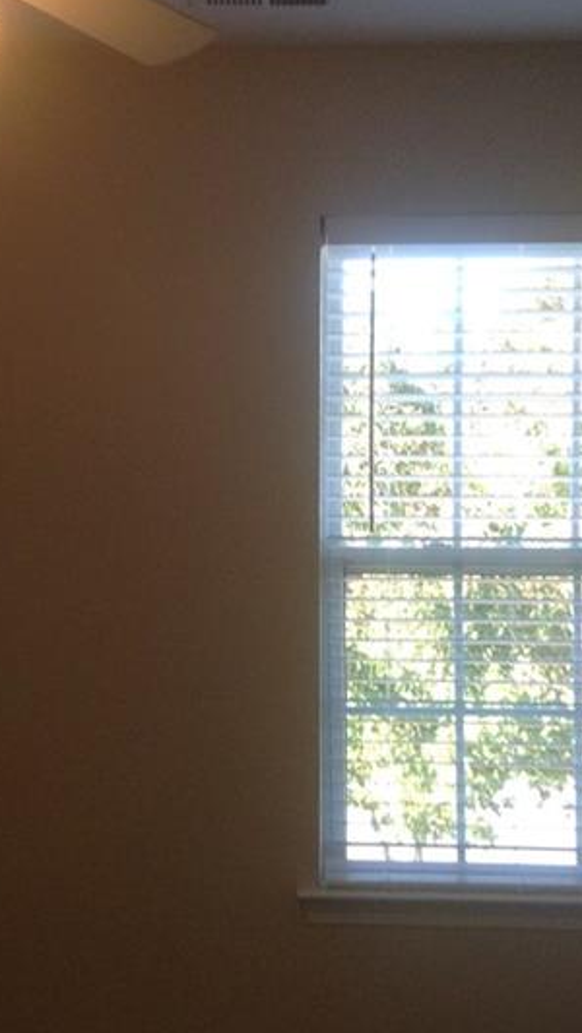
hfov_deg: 17.4
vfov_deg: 30.6
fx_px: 1892
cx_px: 188
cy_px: 502
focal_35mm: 69
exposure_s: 1/60
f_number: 2.4
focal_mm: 3.3
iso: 40
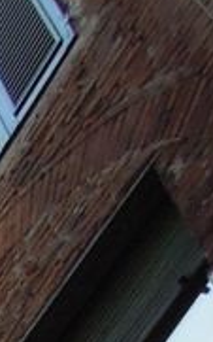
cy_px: 1112
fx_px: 1785
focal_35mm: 192
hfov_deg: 5.7
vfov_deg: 8.6
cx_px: -699
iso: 160
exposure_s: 1/200
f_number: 2.8
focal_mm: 4.3
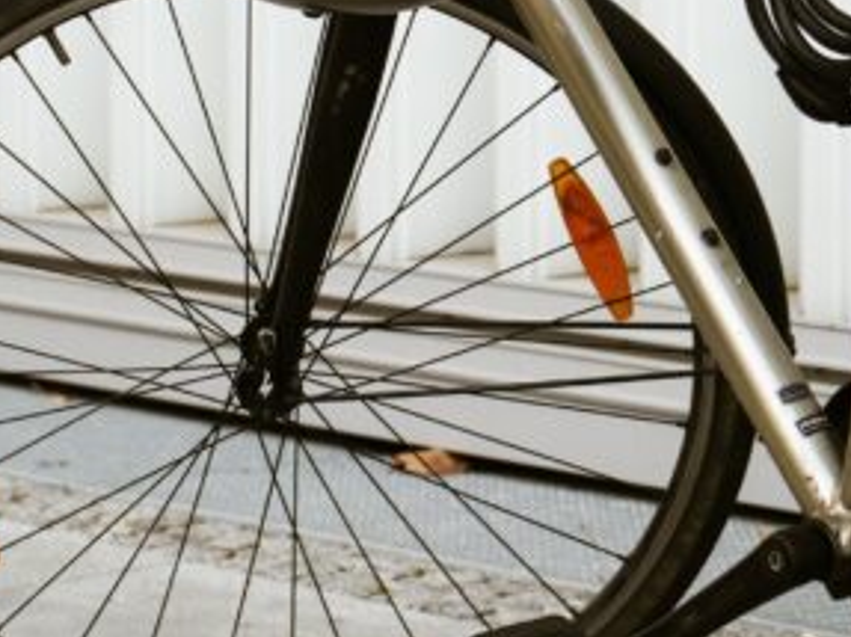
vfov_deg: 7.3
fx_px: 5013
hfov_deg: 9.7
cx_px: 454
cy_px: 39
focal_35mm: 204
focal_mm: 45
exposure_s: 1/500
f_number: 4
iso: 160
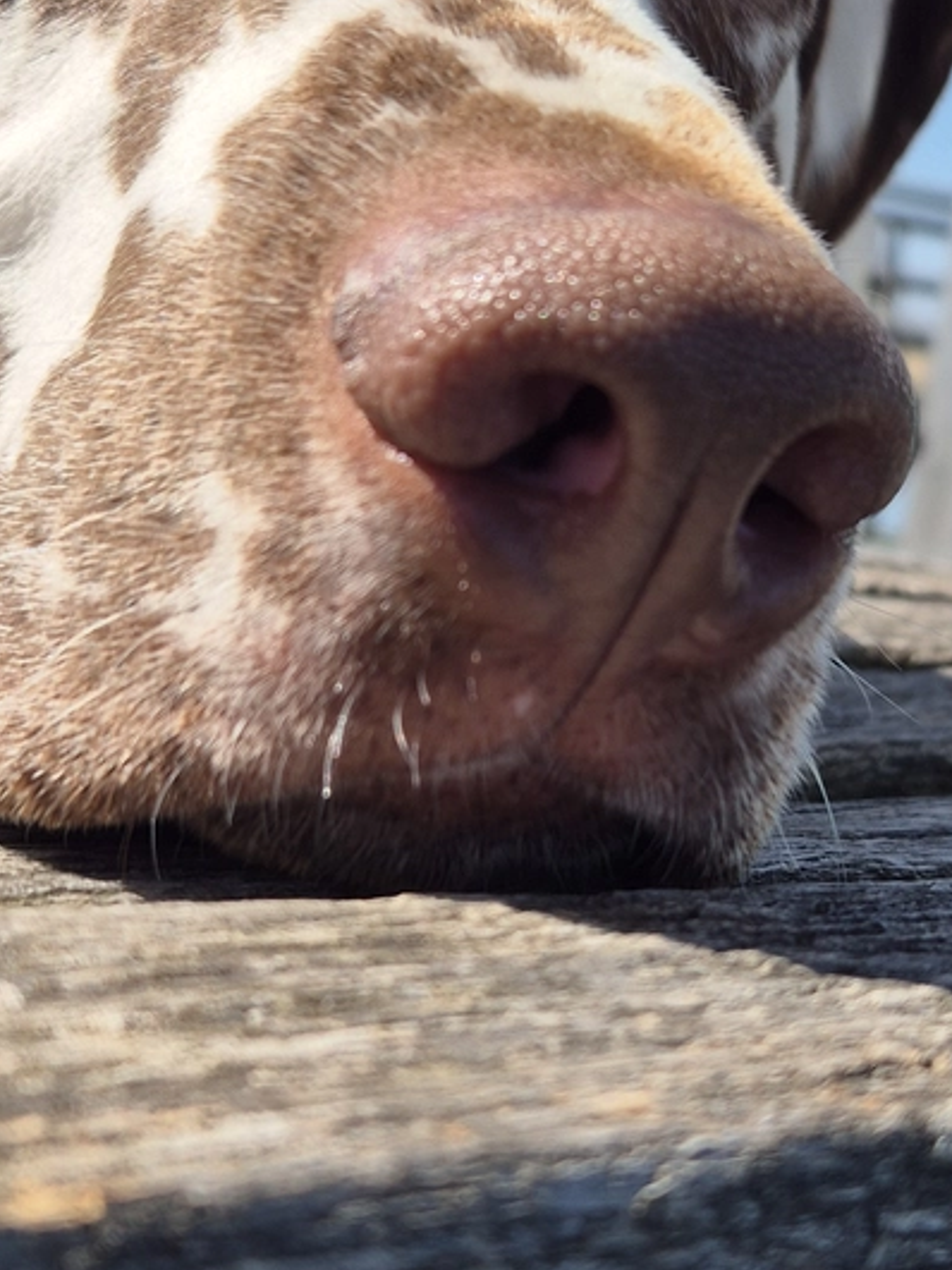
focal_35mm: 65
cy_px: 739
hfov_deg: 22.5
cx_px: 592
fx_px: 2384
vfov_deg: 29.8
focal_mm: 5.4
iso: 25
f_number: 1.8
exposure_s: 1/1812
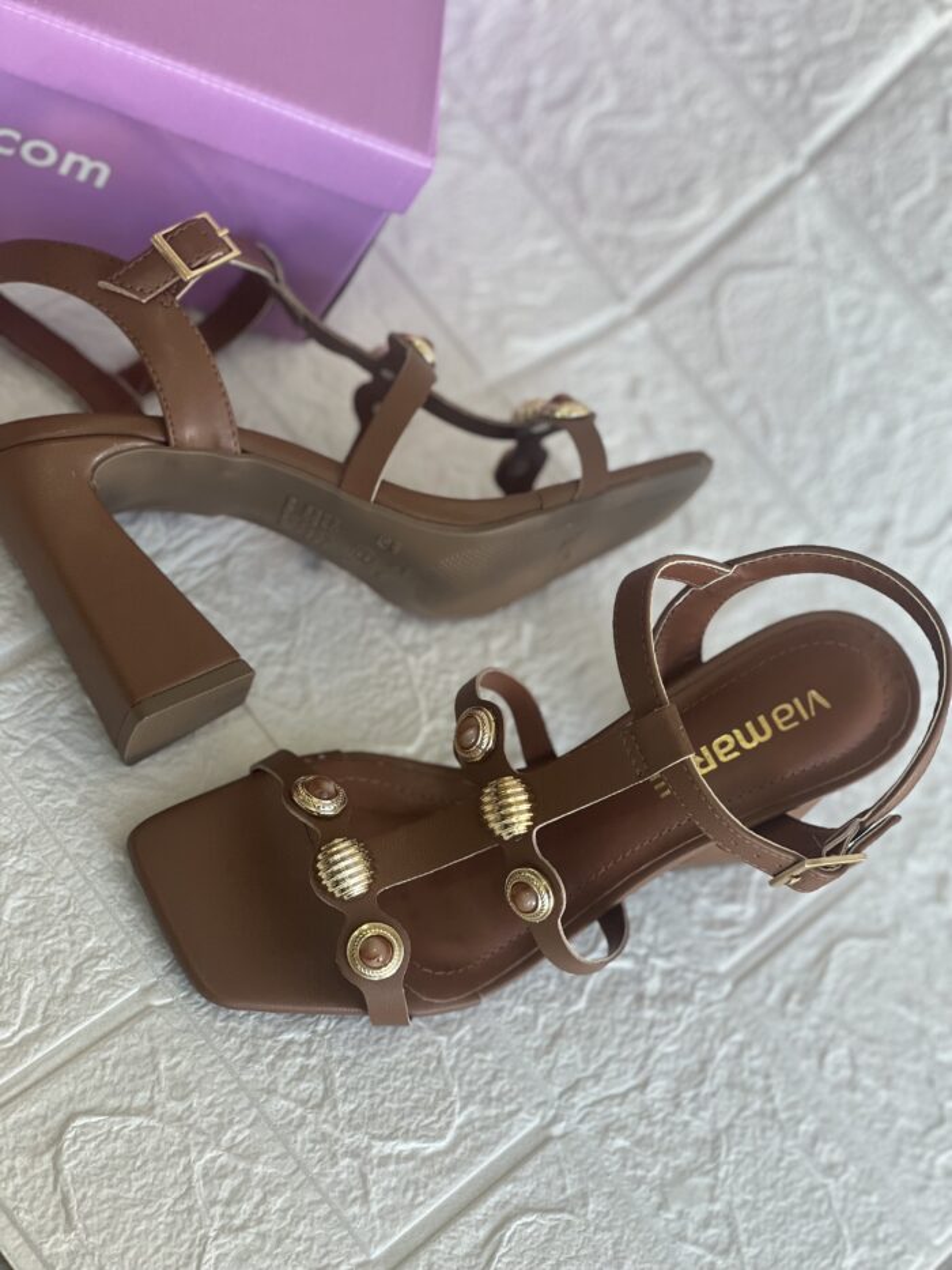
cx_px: 476
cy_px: 635
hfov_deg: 19.1
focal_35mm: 77
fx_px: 2823
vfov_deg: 25.3
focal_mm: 9
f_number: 2.8
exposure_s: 1/120
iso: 160
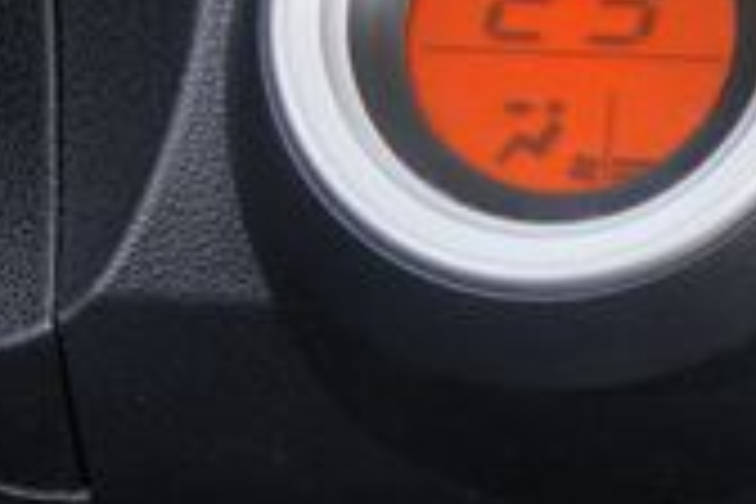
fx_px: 8336
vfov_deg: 3.4
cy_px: -659
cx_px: 1368
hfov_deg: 5.1
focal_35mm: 397
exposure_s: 1/80
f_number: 5.6
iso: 200
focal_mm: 65
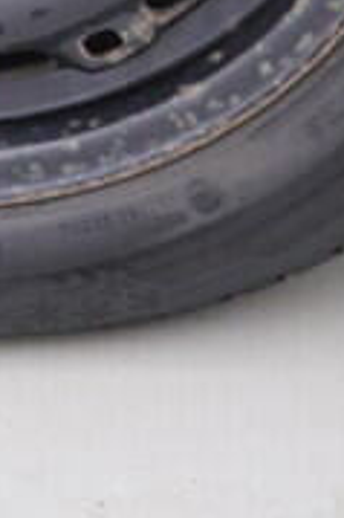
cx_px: -35
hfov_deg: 6.6
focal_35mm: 206
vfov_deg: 9.8
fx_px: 2958
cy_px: -204
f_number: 2.8
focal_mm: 24
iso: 125
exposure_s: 1/40
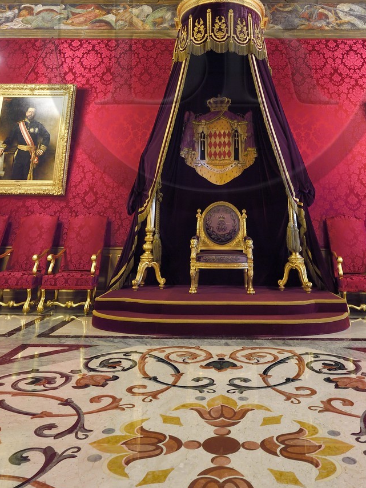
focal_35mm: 27
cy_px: 35
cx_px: 216
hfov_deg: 51.1
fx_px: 380
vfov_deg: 55.2
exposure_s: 1/5
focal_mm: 15
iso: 800
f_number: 7.1
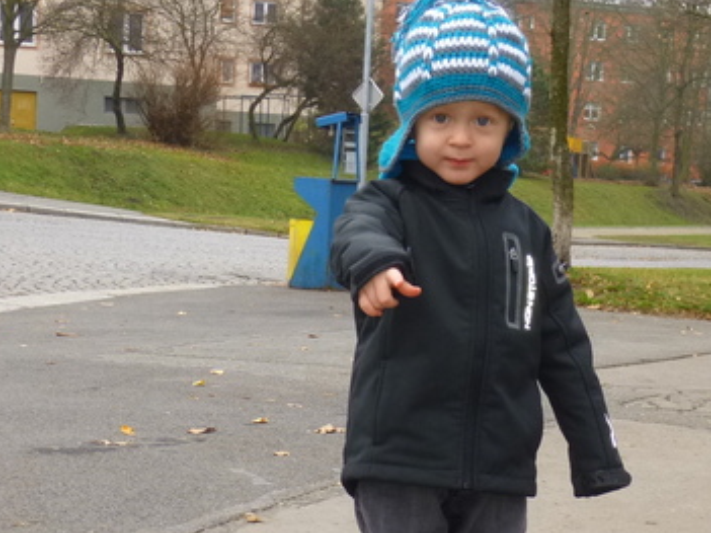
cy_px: 397
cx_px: 468
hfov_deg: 23.7
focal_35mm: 82
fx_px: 1684
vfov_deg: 17.9
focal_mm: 6.5
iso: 100
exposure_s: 1/60
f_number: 3.6
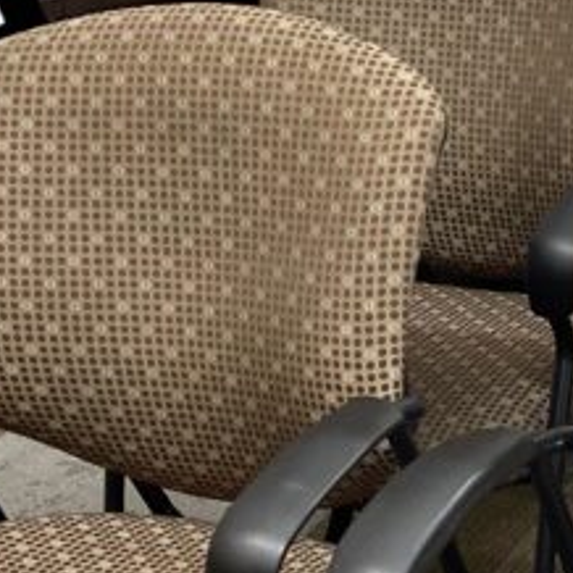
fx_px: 2023
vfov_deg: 16.1
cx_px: 678
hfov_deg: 15.6
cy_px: 381
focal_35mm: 108
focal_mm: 4.2
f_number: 1.6
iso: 250
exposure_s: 1/60
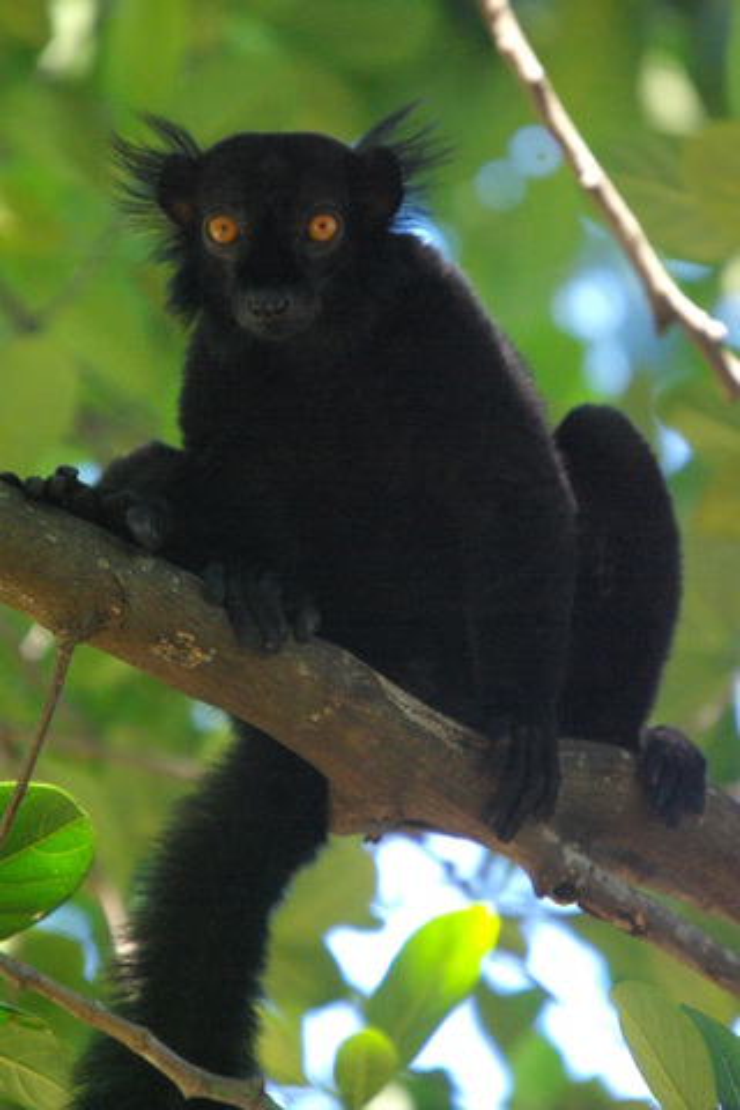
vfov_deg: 4.4
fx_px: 14336
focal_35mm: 465
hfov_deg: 3.0
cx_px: 370
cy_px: 555
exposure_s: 1/125
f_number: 6.7
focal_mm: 310
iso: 1600
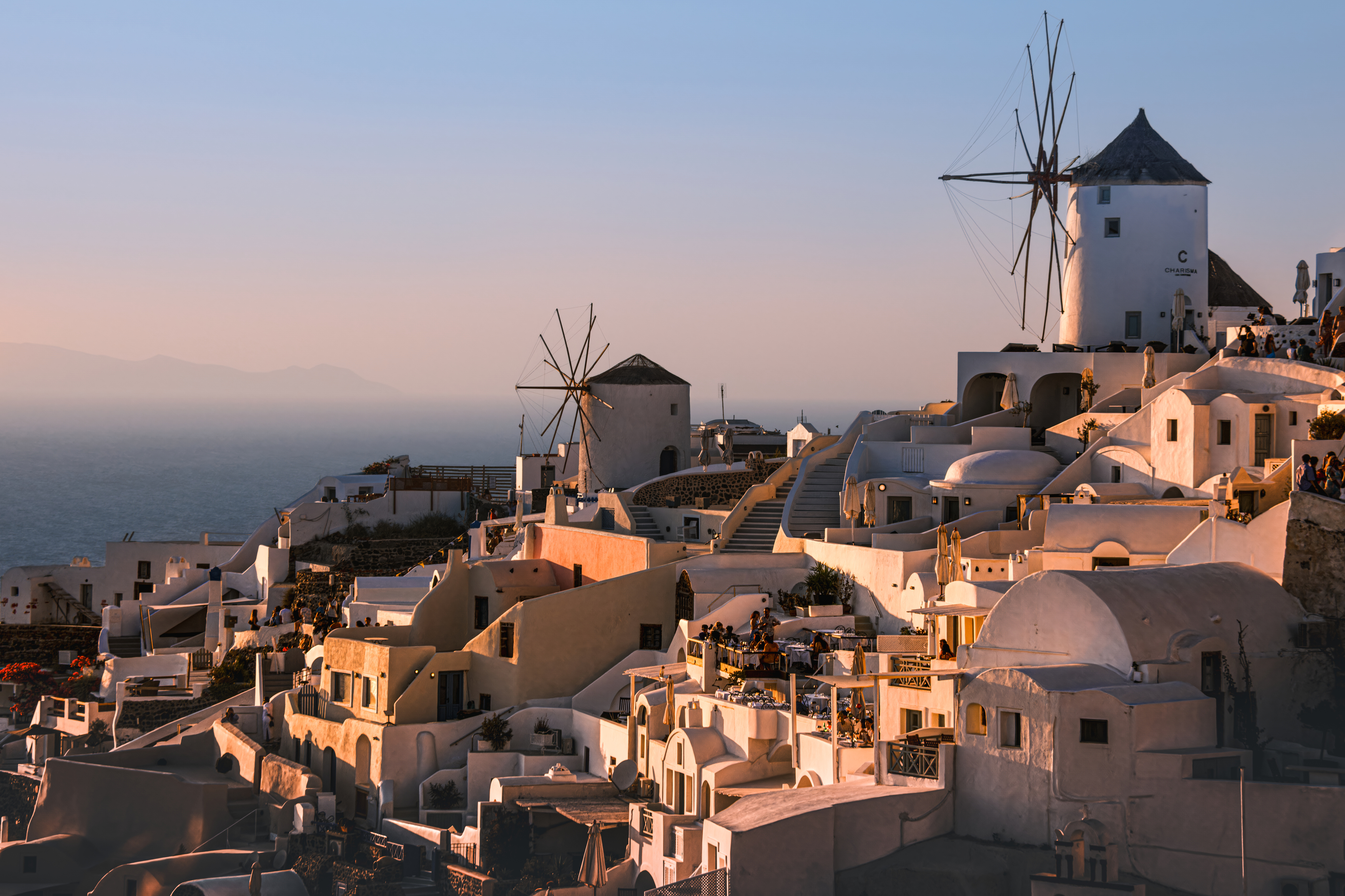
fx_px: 4371
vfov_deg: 11.7
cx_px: 672
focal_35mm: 117
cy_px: 448
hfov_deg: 17.5
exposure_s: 1/1799
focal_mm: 78
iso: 800
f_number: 8
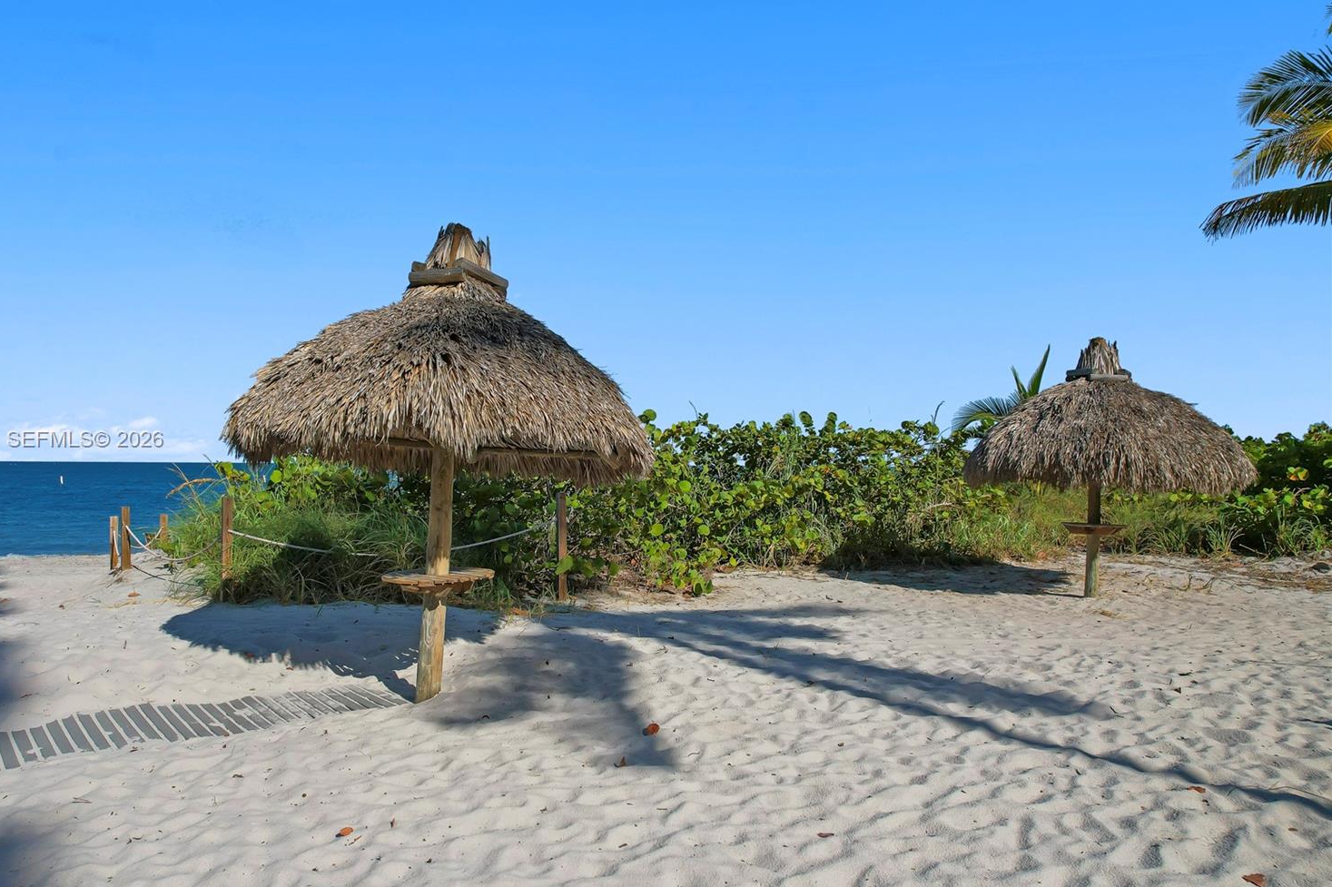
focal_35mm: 24
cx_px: 607
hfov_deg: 73.6
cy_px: 440
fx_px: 888
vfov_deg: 53.1
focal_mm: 8.38
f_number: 2.8
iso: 100
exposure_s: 1/4000
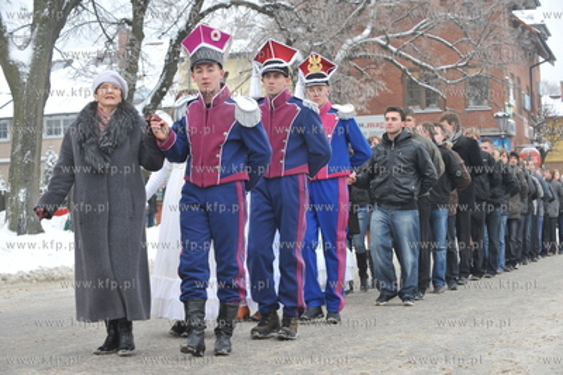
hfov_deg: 28.9
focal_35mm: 70
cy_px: 188
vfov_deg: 19.4
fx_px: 1094
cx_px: 282
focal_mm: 70
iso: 400
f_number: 5.6
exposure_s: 1/125
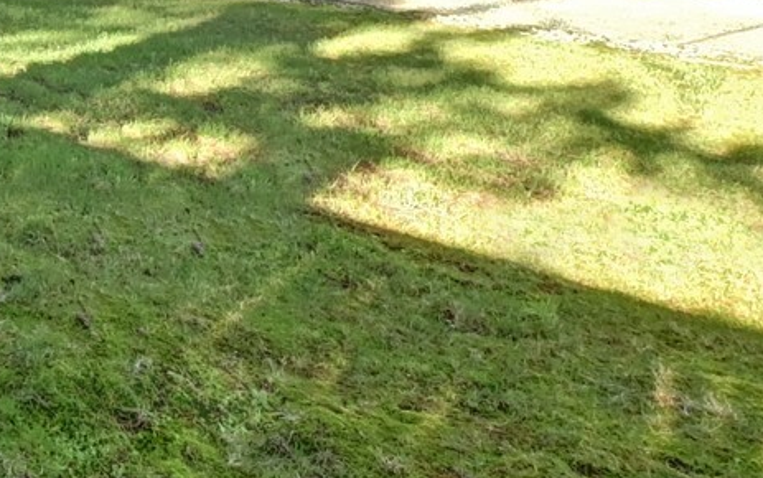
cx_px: -179
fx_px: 1165
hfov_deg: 30.2
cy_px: -171
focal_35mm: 56
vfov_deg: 20.8
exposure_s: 1/40
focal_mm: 10
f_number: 11
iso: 2000
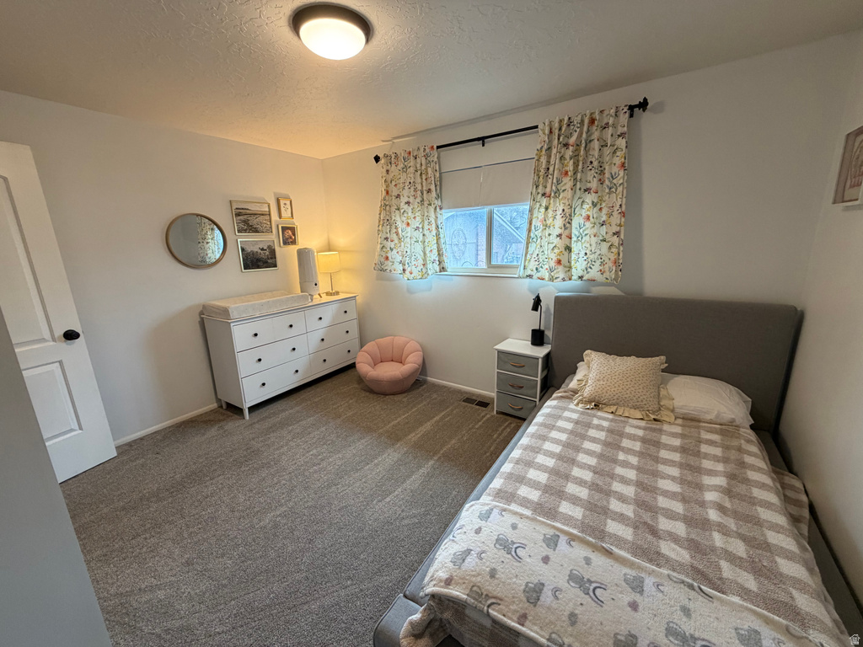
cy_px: 324
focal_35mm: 14
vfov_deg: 85.7
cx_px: 432
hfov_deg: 102.1
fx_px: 349
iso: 250
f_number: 2.2
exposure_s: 1/60
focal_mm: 2.22
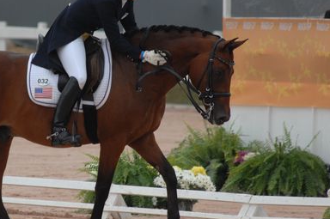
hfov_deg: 2.2
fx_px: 8459
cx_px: 84
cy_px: 97
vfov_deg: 1.5
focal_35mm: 924
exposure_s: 1/640
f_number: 5.6
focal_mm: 370
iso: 400
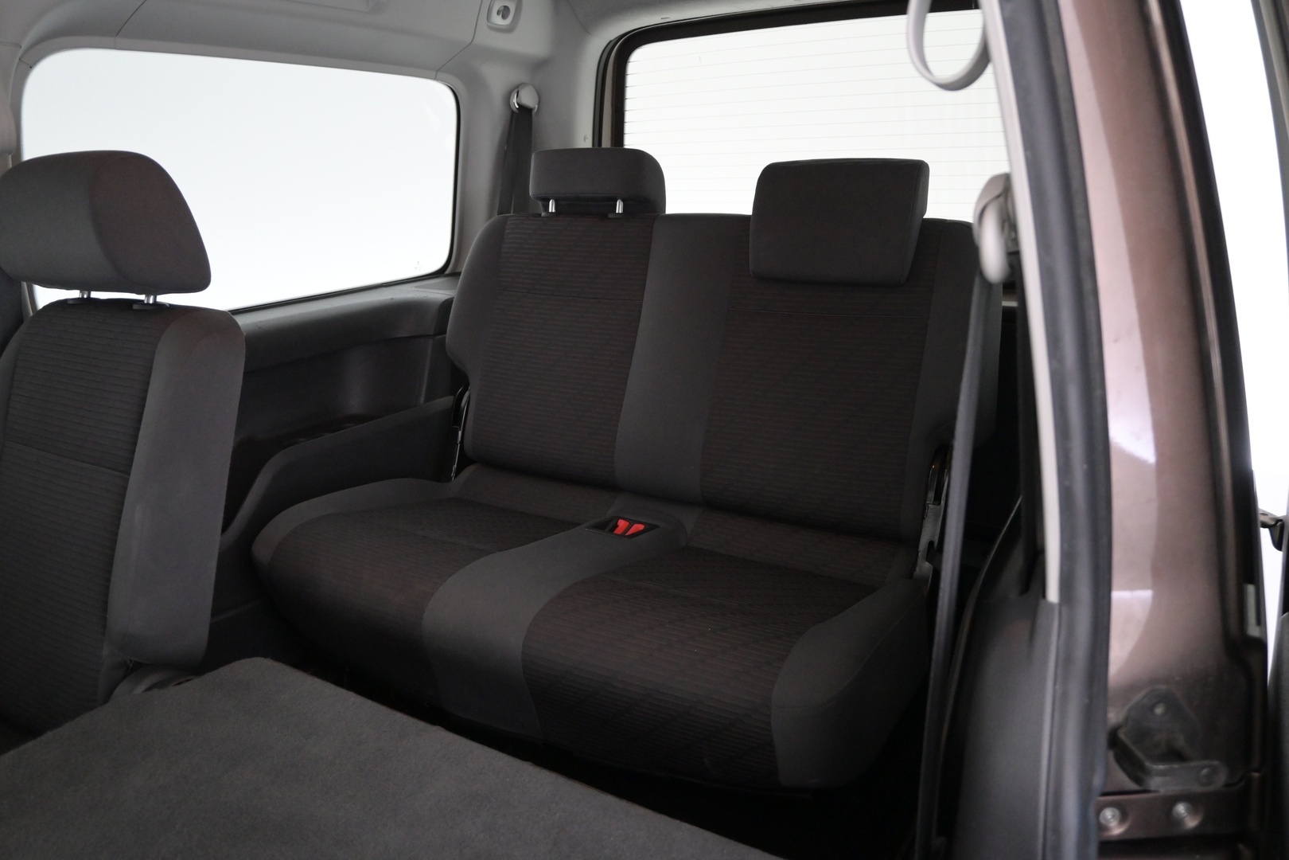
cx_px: 644
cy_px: 430
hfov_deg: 67.4
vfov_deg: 47.9
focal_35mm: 27
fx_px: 967
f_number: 3.5
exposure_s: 1/30
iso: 2800
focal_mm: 18
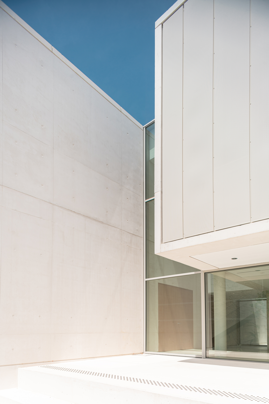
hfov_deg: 53.2
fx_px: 269
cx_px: 134
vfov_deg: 73.7
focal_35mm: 24
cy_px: 202
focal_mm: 24
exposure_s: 1/320
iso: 100
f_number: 8
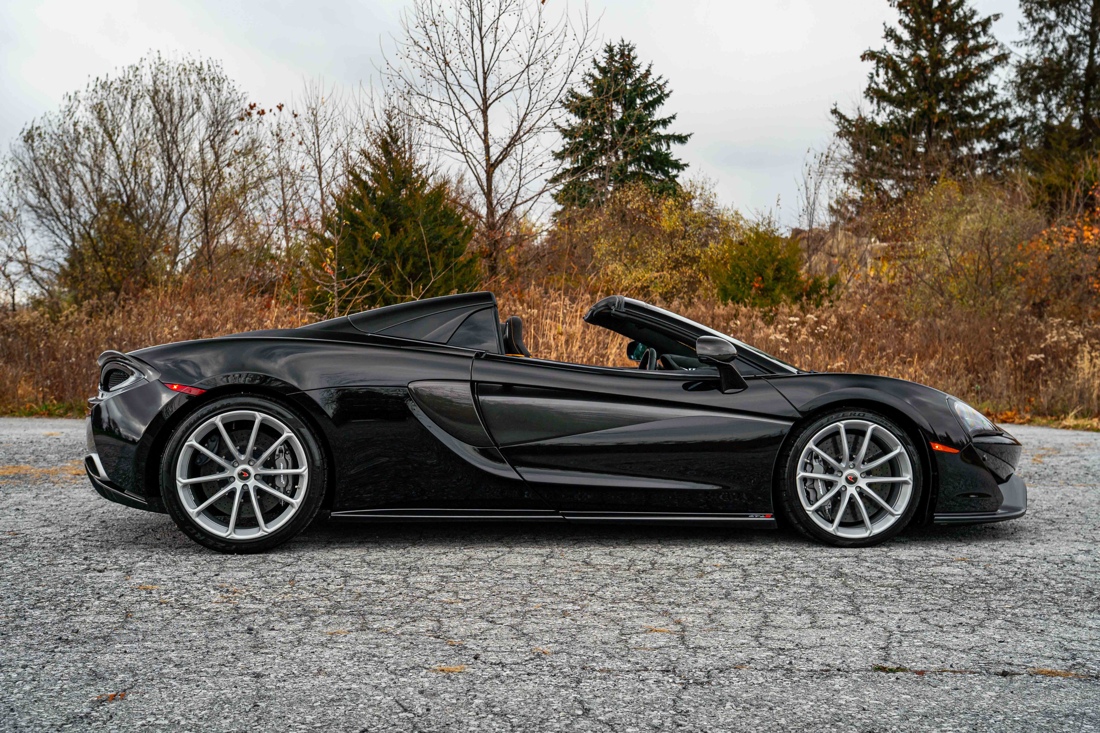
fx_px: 1500
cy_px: 366
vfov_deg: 27.5
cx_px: 550
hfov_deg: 40.3
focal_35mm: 49
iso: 100
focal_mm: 49.1
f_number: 5.6
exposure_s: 1/320
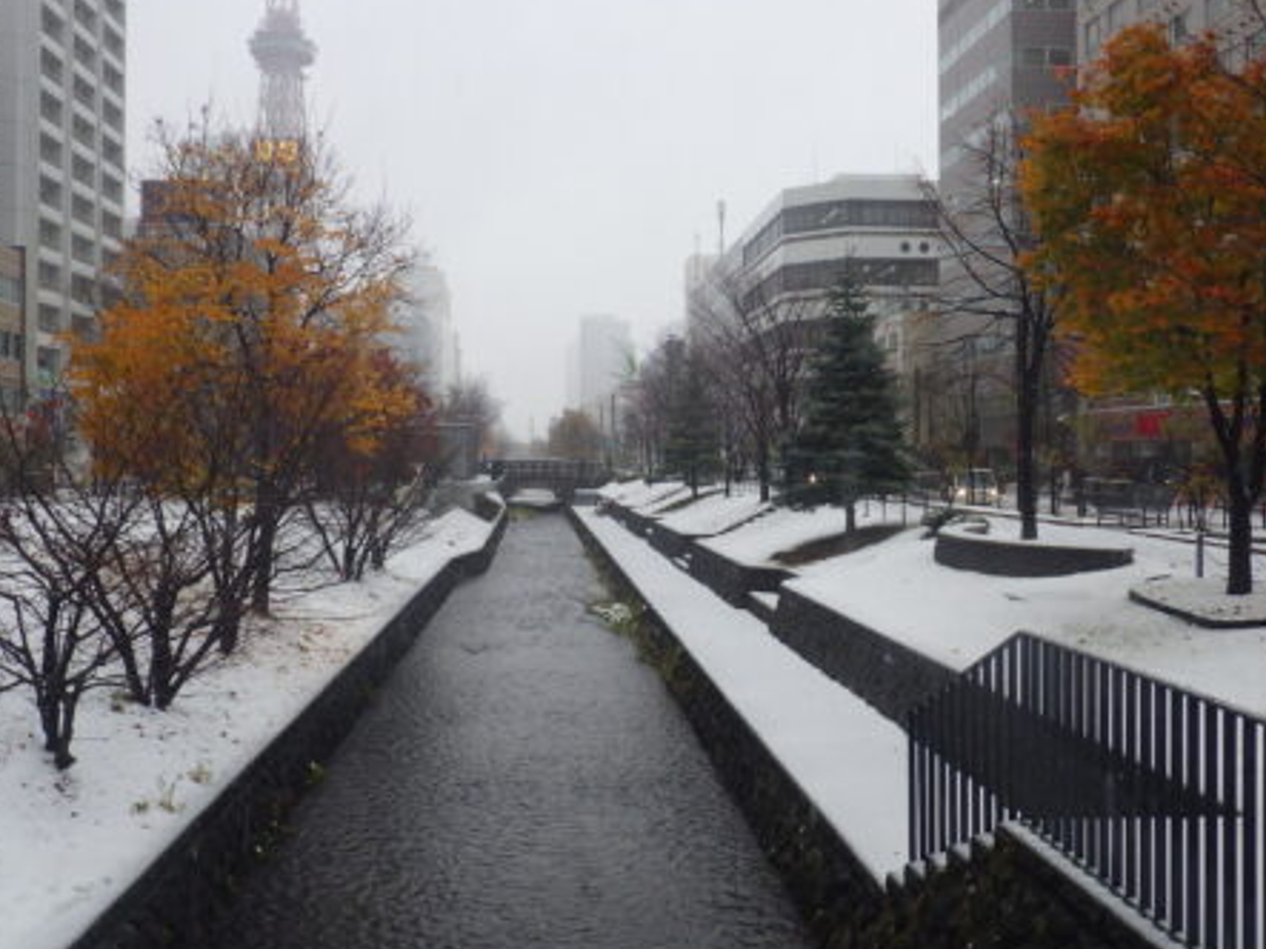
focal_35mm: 36
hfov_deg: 51.4
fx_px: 1316
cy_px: 479
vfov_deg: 39.6
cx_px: 610
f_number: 3.5
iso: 125
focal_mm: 5
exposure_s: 1/160
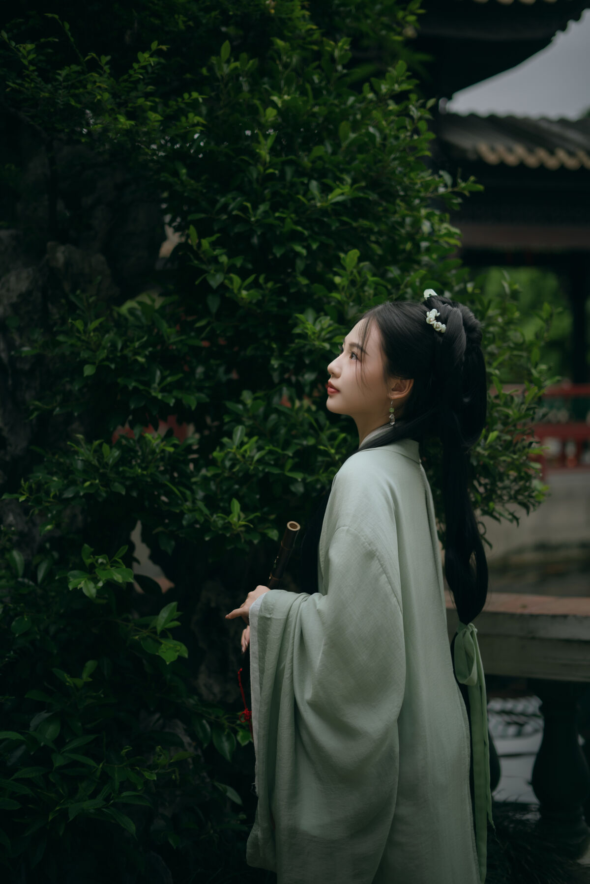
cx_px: 295
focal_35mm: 50
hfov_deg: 27.0
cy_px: 442
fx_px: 1229
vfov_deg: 39.6
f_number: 1.8
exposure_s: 1/100
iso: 100
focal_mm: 50
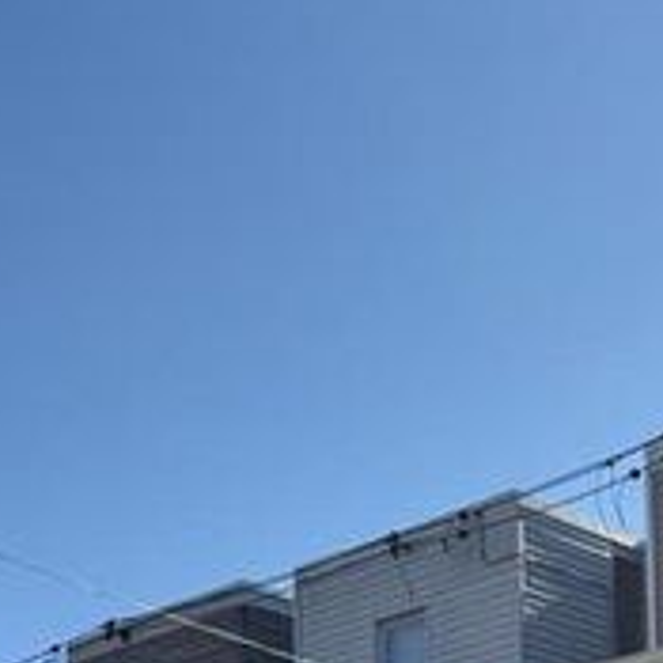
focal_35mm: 81
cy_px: 1006
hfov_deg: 20.2
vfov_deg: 18.8
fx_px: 1755
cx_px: 765
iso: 80
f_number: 1.78
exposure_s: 1/6173
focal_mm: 6.76
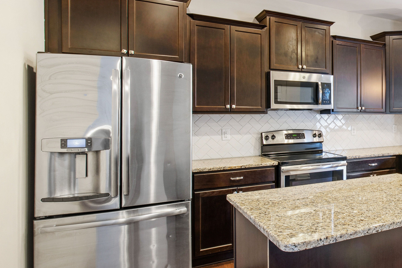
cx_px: 367
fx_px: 313
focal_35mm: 28
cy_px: 100
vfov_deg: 46.0
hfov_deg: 55.9
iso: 100
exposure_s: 1.3
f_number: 8
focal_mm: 10
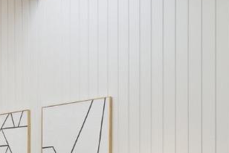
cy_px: 201
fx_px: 451
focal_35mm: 71
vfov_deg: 17.9
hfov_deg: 25.5
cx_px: -46
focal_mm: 10
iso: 100
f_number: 8
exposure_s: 1/10
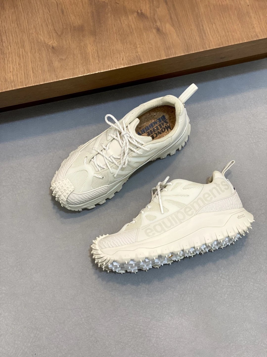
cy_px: 178
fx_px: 535
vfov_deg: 36.8
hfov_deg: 28.0
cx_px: 134
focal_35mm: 52
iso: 100
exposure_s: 1/100
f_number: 2
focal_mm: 6
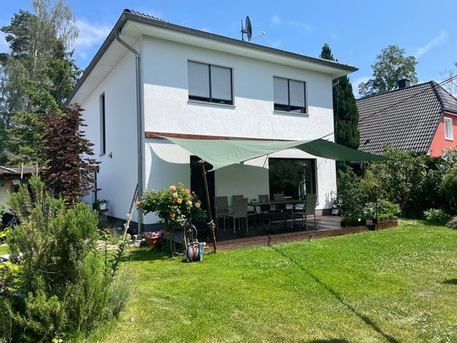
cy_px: 172
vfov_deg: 53.1
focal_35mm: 26
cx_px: 228
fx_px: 343
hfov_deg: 67.3
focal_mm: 4.2
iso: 32
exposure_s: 1/2959
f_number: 1.6
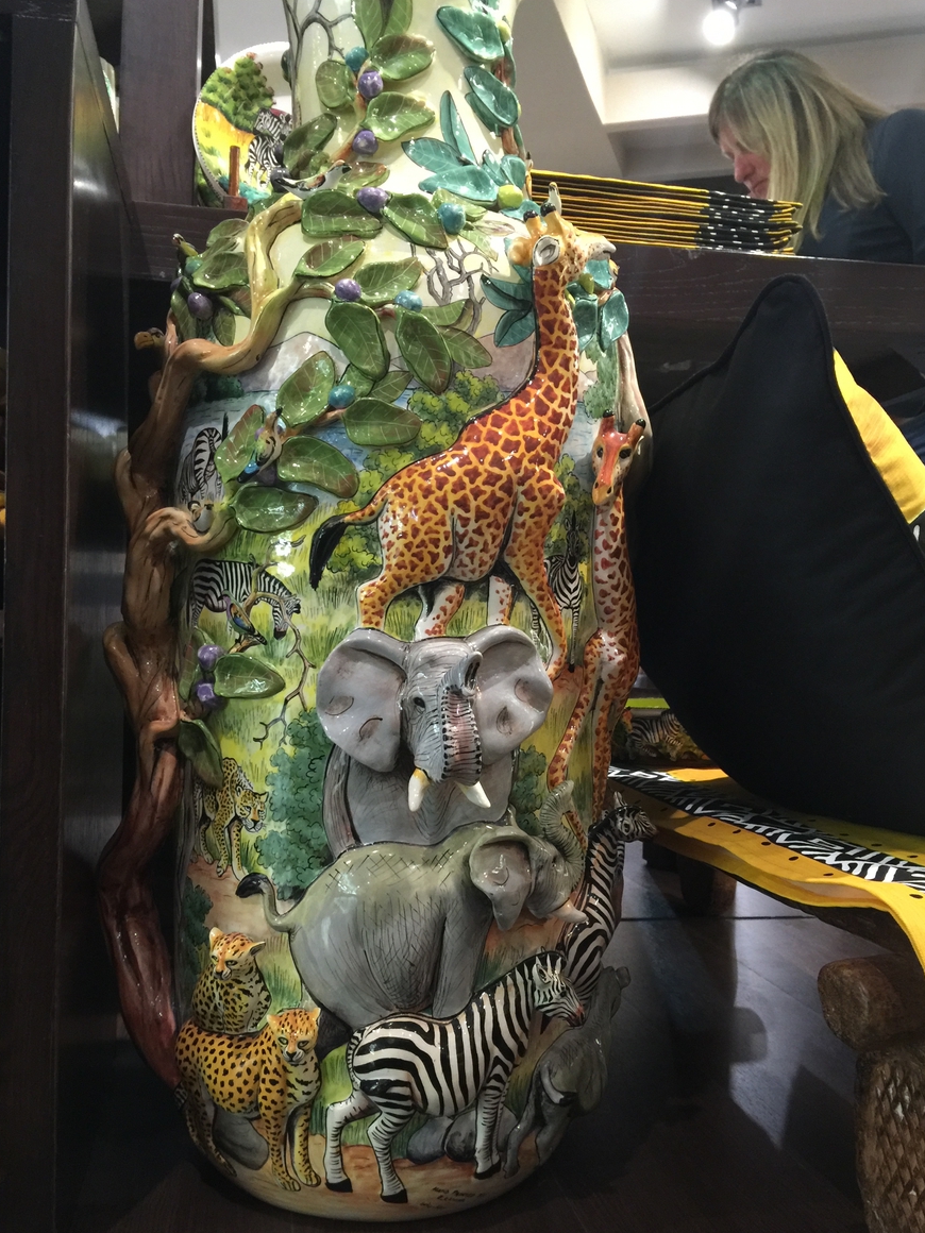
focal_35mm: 32
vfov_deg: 56.8
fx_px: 1140
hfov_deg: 44.2
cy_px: 647
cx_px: 458
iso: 100
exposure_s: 1/10
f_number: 2.2
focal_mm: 4.15
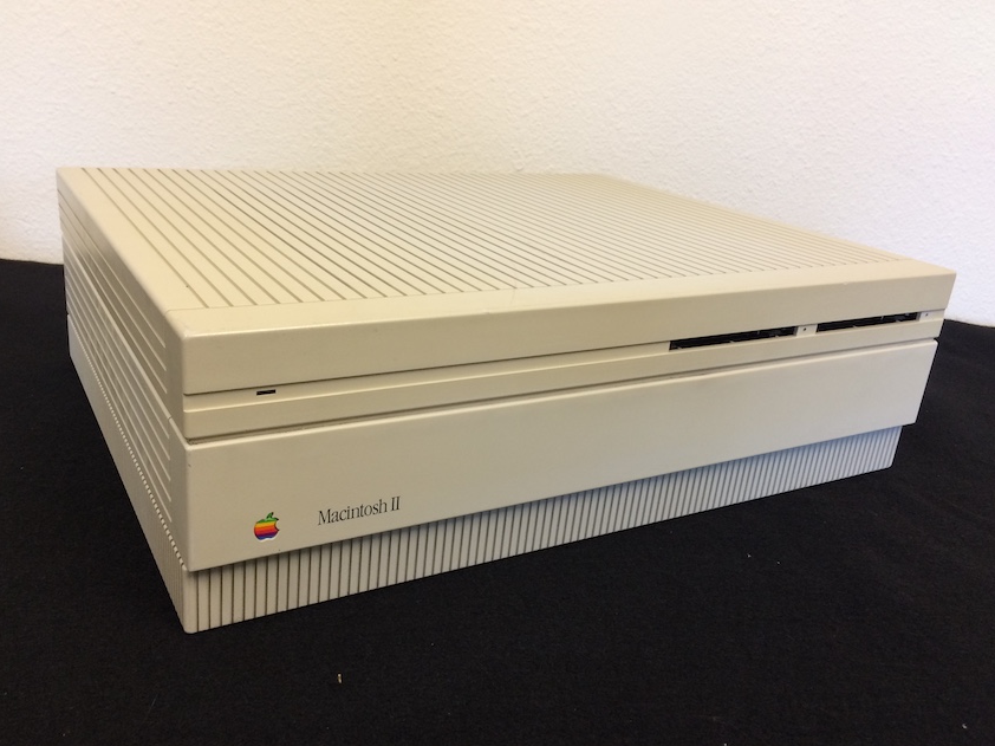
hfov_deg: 58.3
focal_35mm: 31
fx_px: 891
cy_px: 380
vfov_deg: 45.4
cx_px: 473
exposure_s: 1/30
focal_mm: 4.15
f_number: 2.2
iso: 100
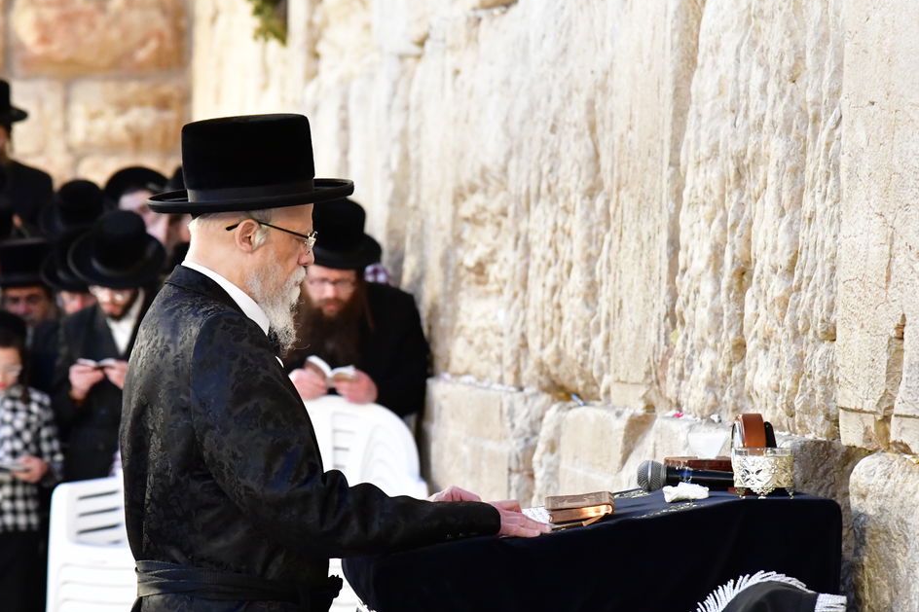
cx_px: 401
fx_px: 4543
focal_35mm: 178
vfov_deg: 7.7
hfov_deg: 11.5
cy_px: 346
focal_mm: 120
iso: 10000
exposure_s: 1/100
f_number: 5.6
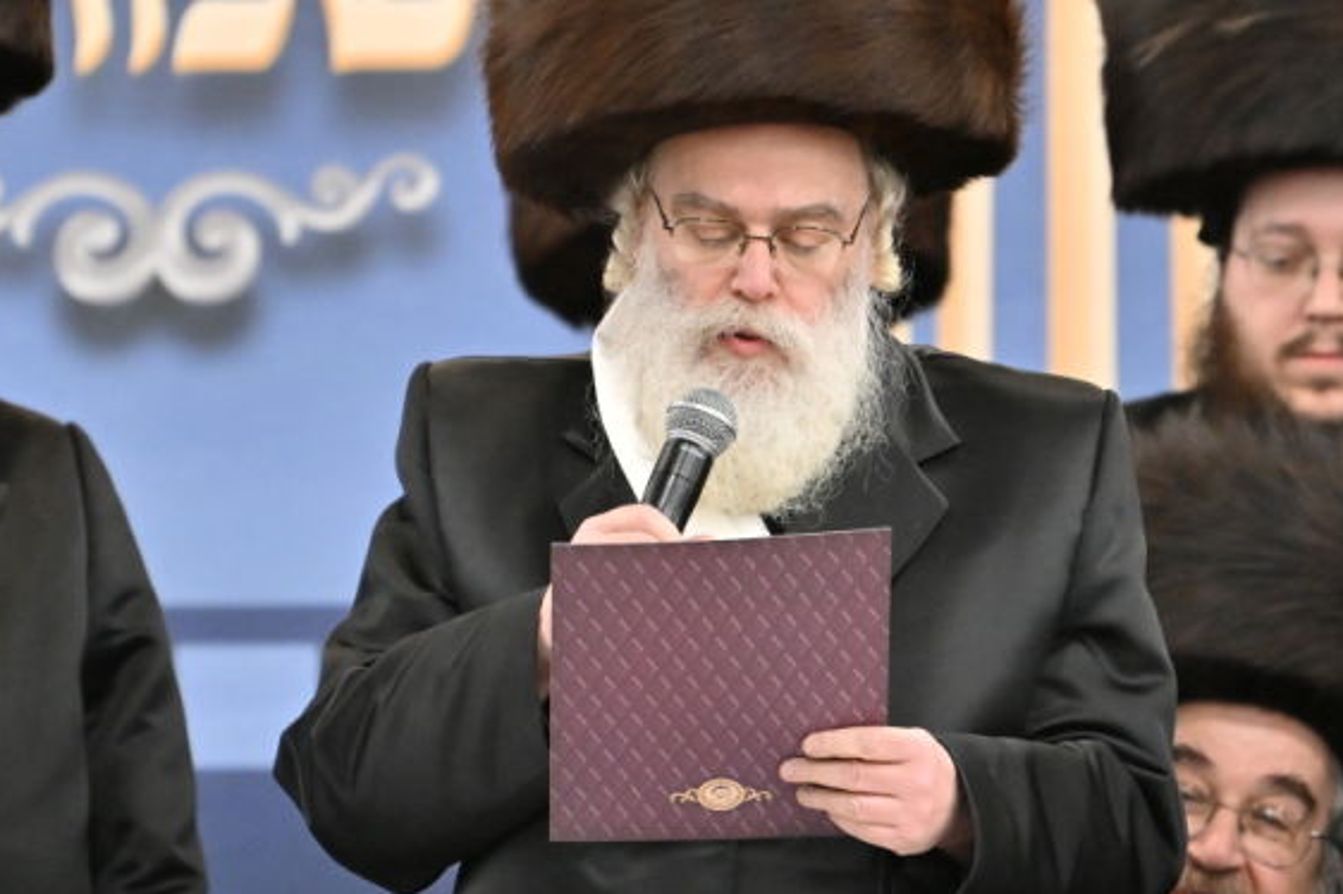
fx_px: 20393
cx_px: 815
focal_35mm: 547
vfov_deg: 2.5
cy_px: 547
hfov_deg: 3.8
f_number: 2.8
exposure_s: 1/400
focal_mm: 200
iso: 1600
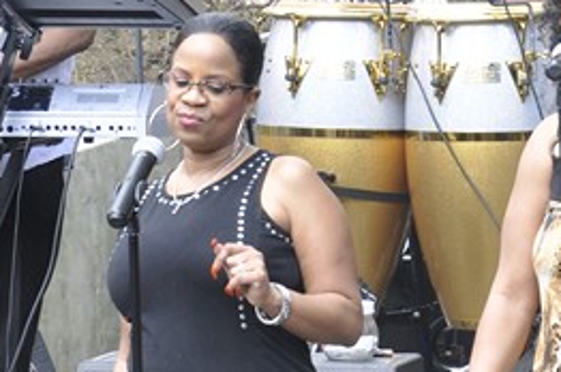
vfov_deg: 6.0
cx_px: 499
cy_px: 239
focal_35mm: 229
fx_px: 3564
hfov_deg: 9.0
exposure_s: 1/100
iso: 400
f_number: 10
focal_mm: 40
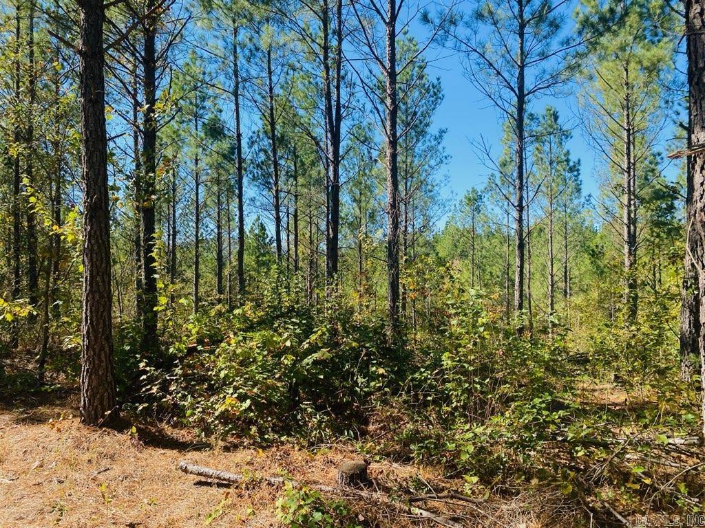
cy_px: 264
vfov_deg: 53.1
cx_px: 352
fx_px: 530
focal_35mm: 26
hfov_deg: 67.3
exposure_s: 1/805
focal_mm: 4.25
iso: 32
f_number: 1.8
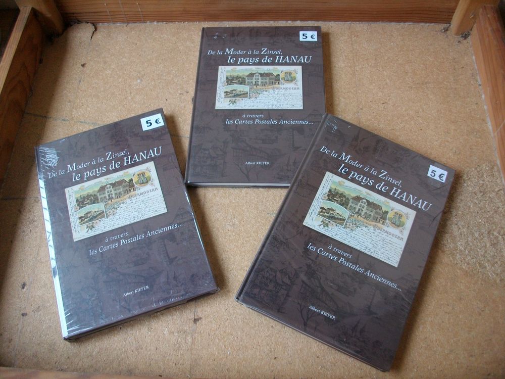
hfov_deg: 56.8
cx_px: 252
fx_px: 467
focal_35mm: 32
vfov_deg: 44.2
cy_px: 190
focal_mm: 5.7
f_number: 2.9
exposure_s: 1/40
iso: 150
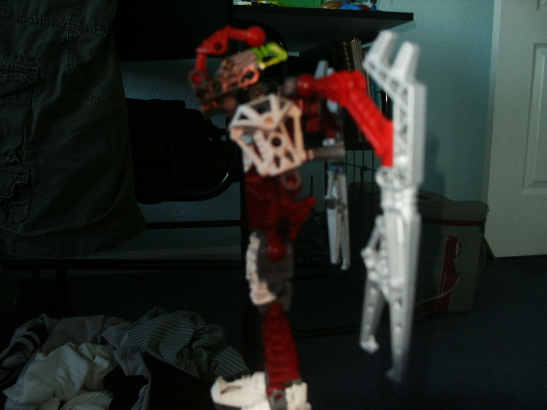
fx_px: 553
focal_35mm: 35
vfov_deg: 40.7
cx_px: 274
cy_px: 205
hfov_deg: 52.6
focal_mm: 7.18
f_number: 3
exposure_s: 1/45
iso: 200
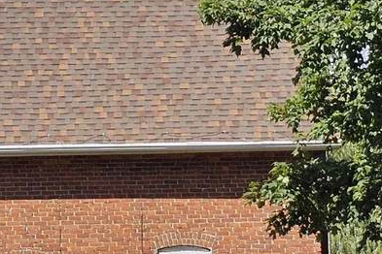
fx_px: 828
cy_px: 101
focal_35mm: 78
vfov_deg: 17.5
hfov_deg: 25.7
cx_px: 95
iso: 10
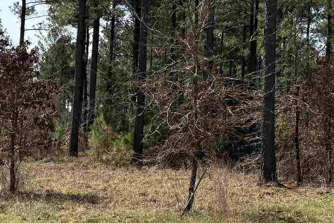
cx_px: 247
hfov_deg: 24.0
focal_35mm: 84
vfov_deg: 16.2
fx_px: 779
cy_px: 69
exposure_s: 1/3145
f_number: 1.78
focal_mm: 6.76
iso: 80
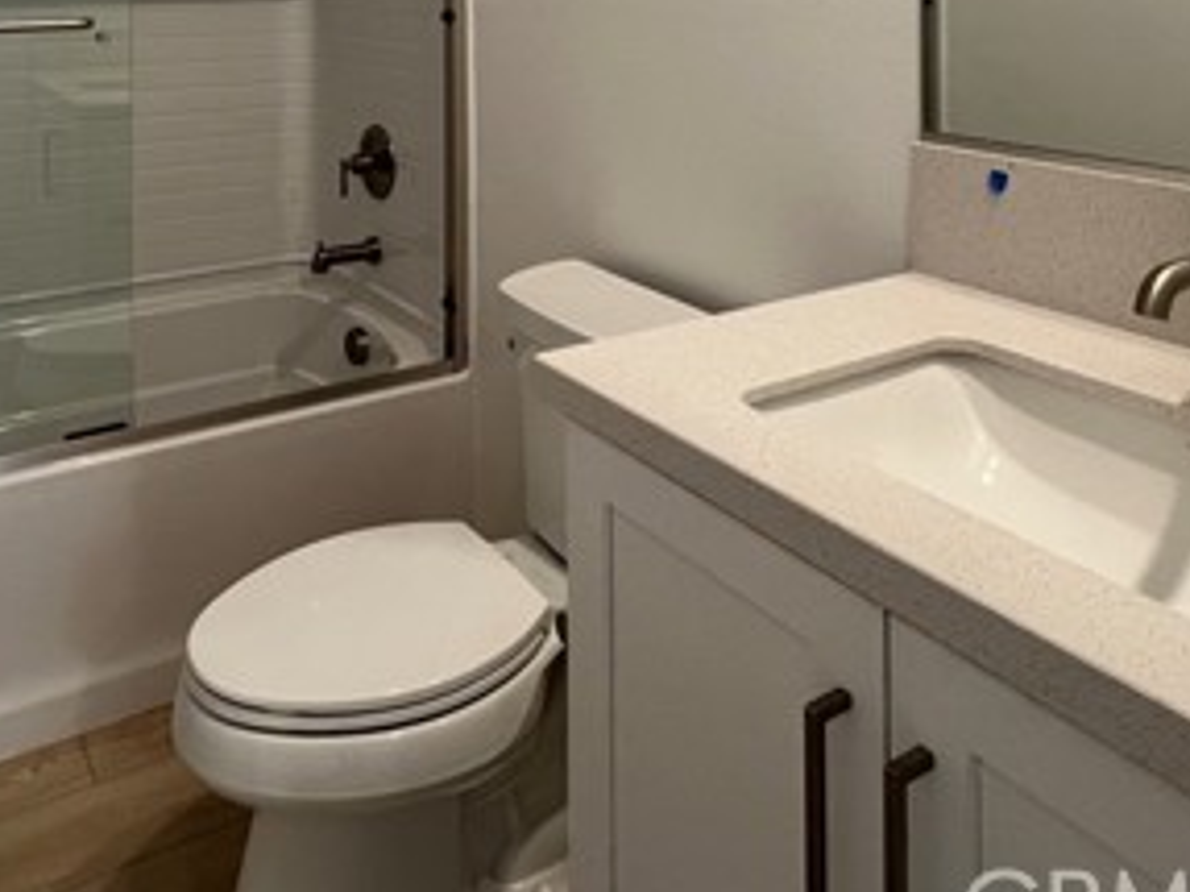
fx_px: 997
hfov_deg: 60.5
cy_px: -29
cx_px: 419
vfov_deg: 41.1
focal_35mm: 29
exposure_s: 1/120
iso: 250
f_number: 1.8
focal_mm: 1.57
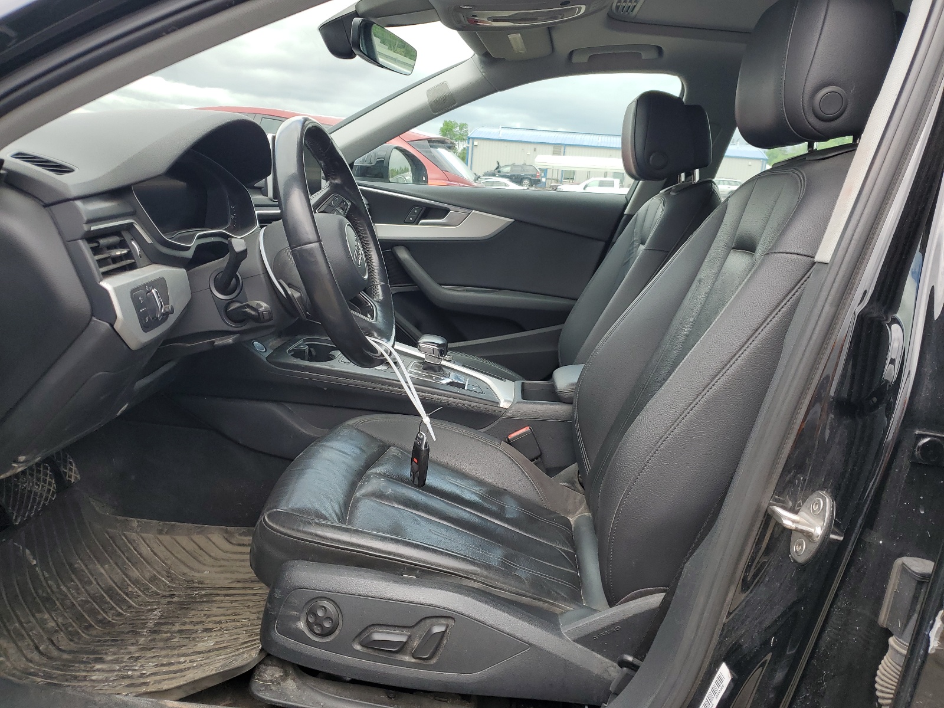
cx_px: 472
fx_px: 709
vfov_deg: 53.1
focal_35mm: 26
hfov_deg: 67.3
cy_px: 354
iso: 50
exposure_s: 1/526
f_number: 1.5
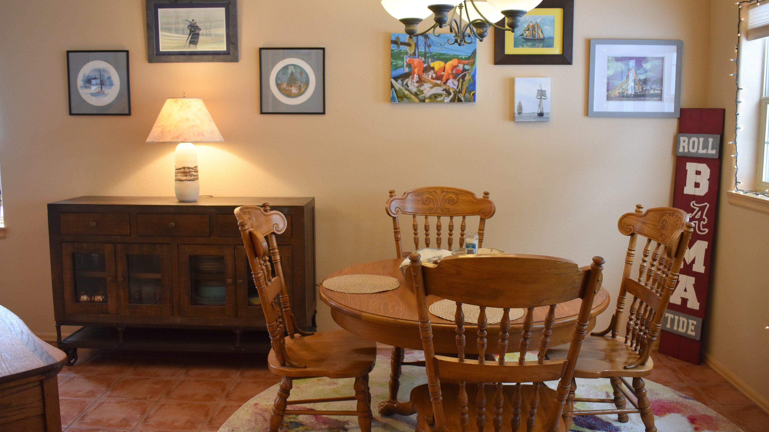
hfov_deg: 61.0
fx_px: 653
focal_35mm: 32
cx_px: 386
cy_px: 207
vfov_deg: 36.7
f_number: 4.5
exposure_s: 1/80
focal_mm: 20
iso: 800
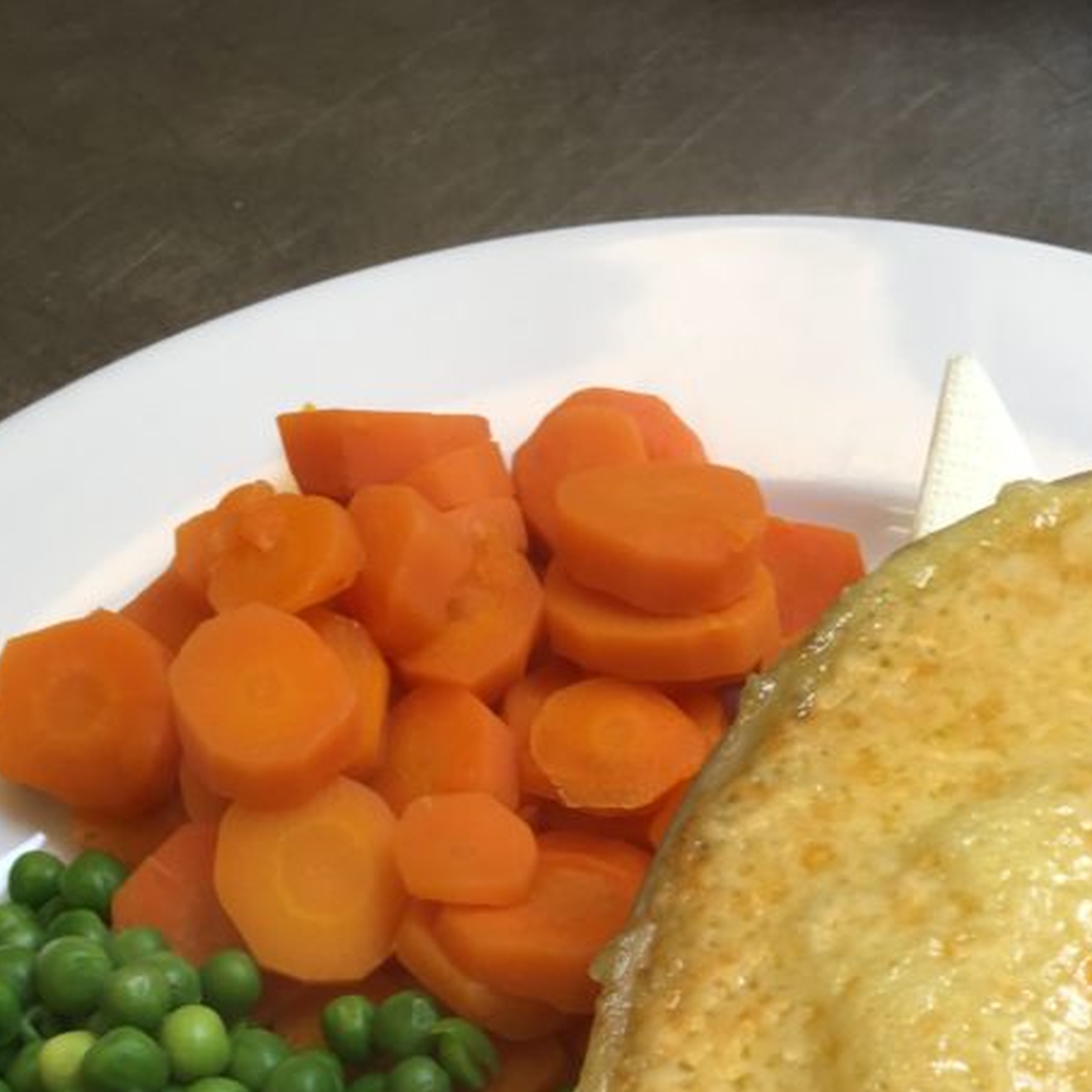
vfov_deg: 26.9
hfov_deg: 29.2
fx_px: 2070
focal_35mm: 58
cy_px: 1227
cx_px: 779
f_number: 2.2
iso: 25
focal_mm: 4.15
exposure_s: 1/50
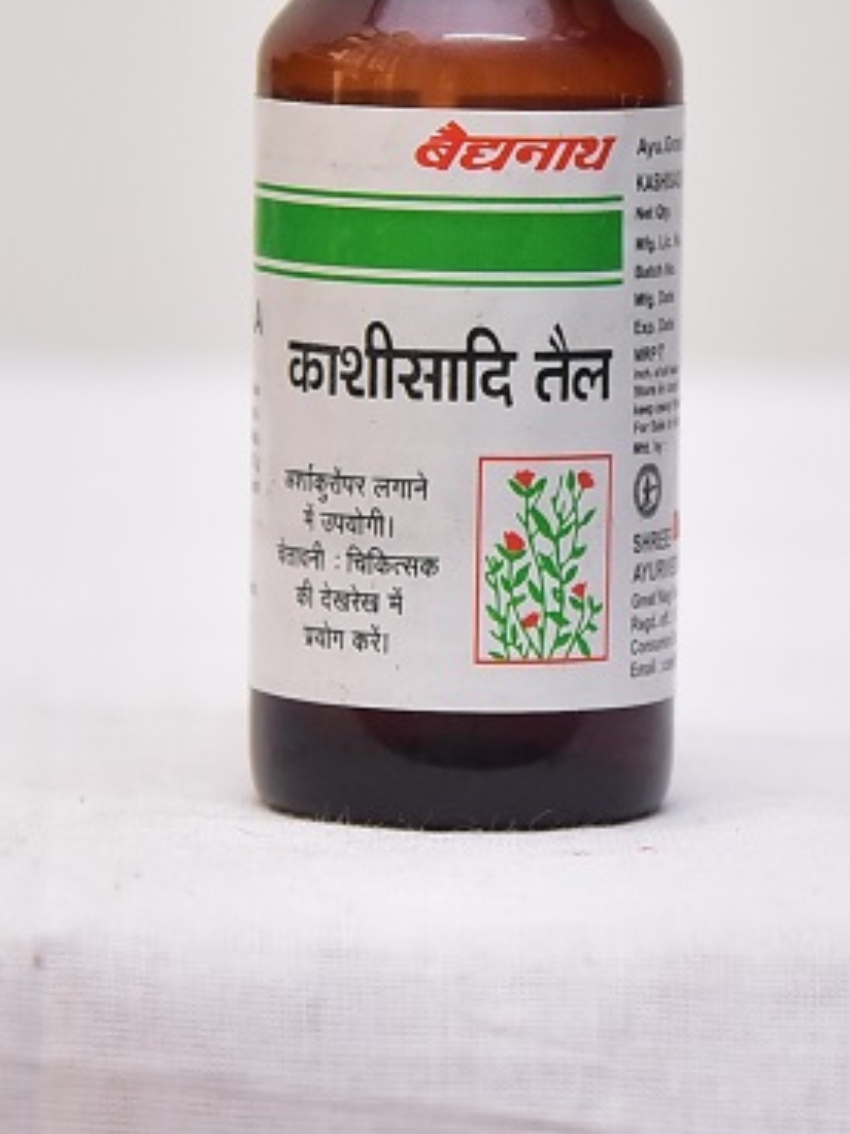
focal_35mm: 117
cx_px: 482
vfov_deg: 16.8
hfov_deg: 12.7
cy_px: 331
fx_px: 3833
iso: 1600
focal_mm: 85
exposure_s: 1/125
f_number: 4.5
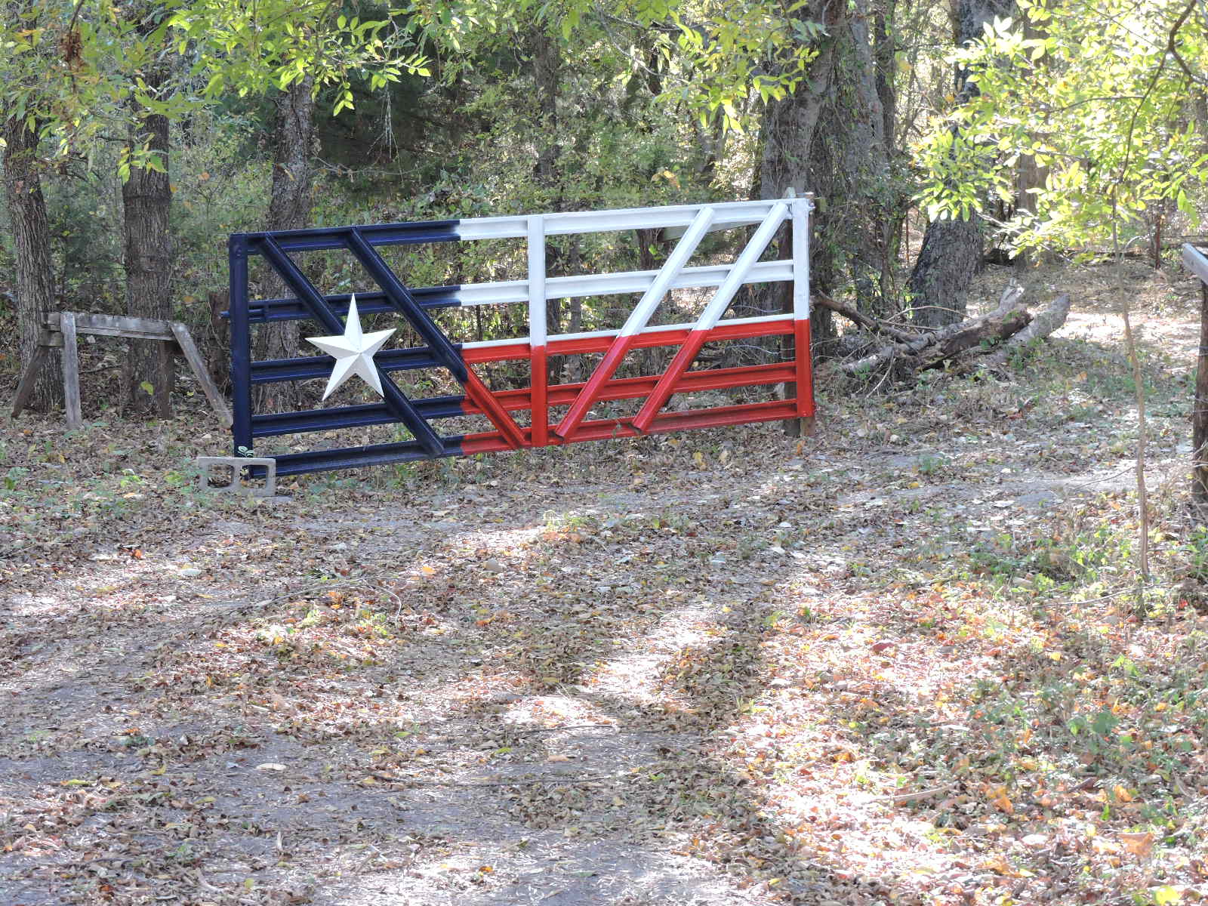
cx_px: 604
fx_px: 3664
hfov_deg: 18.7
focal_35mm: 105
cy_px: 453
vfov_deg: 14.1
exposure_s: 1/60
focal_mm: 18.8
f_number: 4.8
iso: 360
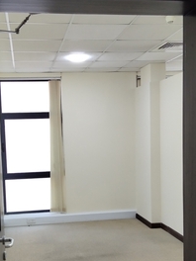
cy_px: 161
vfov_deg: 41.8
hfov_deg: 32.0
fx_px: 340
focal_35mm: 45
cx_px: 74
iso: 149
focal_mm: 2.78
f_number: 2
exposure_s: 1/100
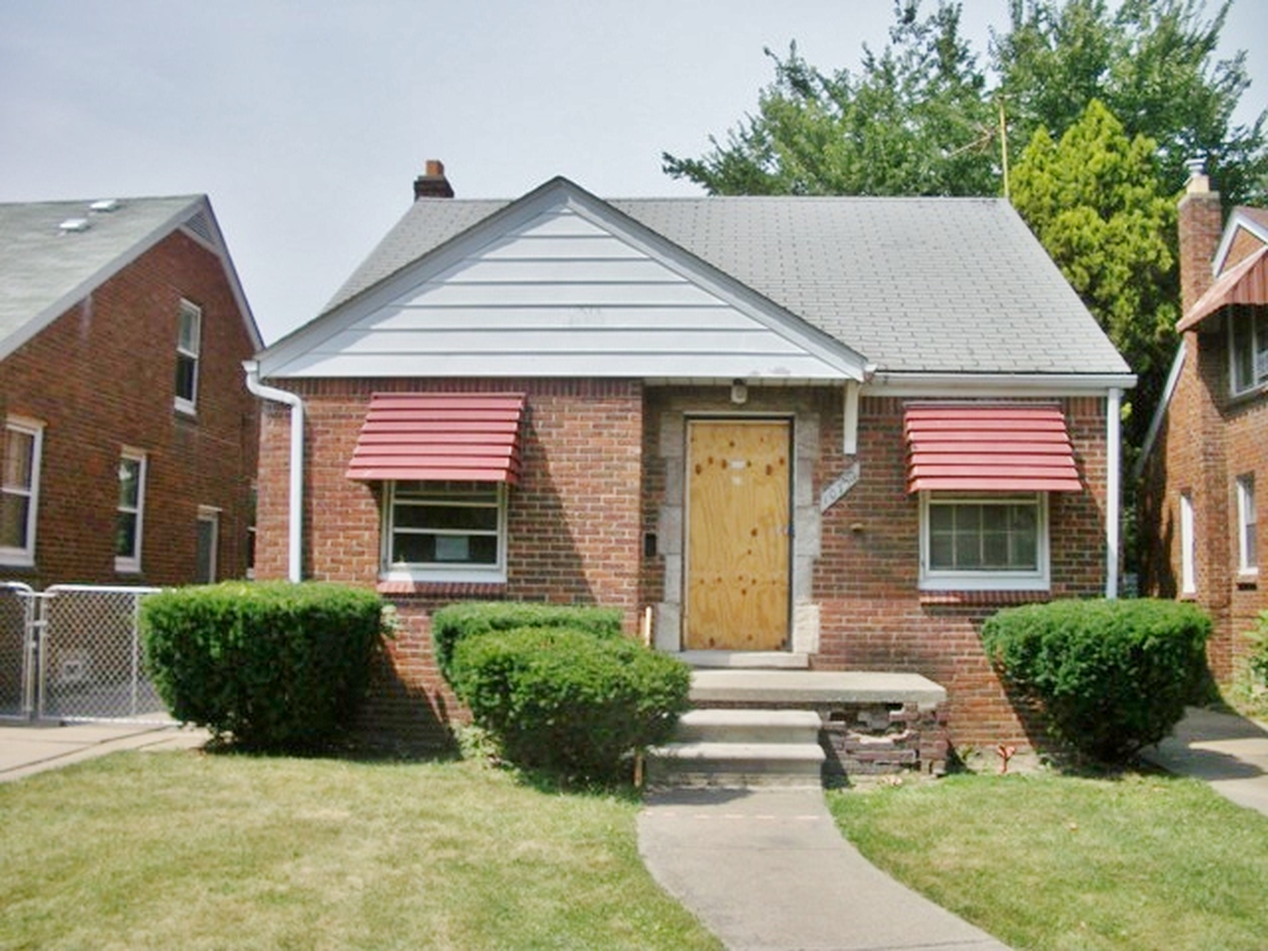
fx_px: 1282
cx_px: 634
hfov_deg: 52.6
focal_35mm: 35
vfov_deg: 40.7
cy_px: 476
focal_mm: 6.3
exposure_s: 1/250
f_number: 8.8
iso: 80
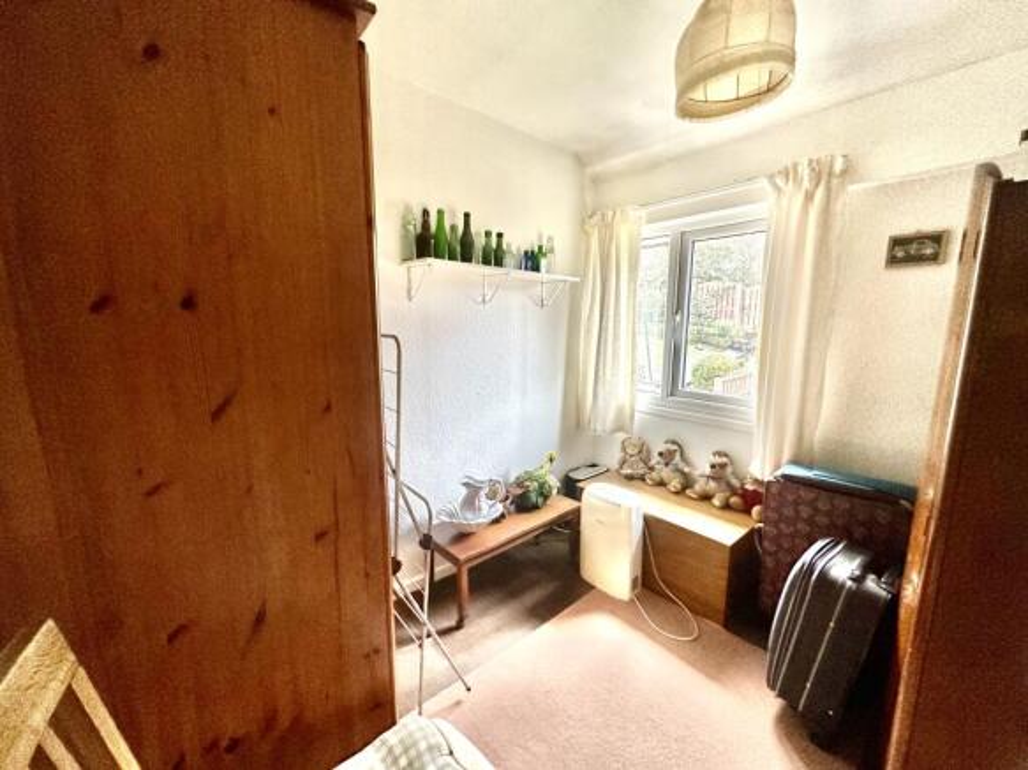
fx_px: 416
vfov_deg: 85.7
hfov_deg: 102.1
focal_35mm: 14
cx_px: 514
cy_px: 385
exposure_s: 1/100
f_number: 2.2
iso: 250
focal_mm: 2.22
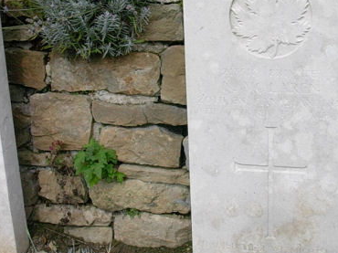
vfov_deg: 20.1
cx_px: 192
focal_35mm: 73
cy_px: 121
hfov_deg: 26.7
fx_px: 712
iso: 70
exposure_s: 1/256
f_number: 5.8
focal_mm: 6.7
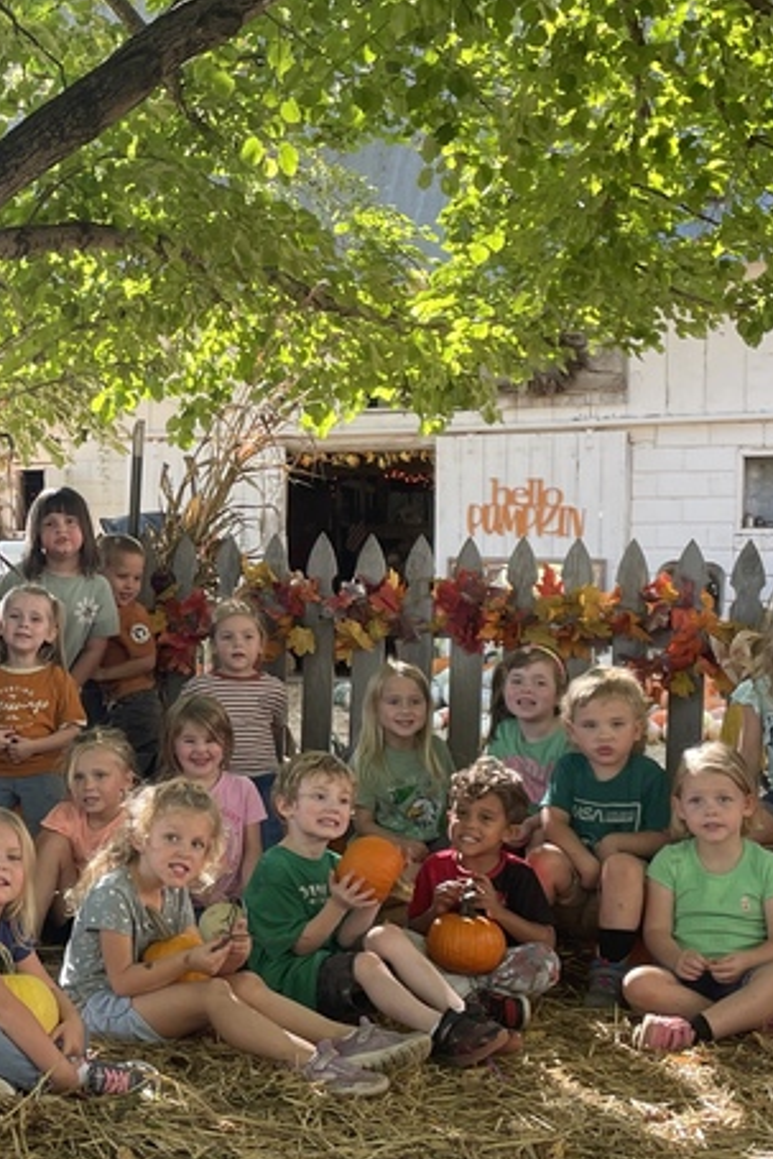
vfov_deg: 32.8
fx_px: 1963
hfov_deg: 21.6
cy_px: 664
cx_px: 23
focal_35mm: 61
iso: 50
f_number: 1.6
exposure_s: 1/121
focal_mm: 4.2
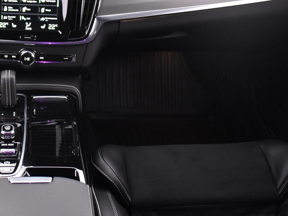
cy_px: 110
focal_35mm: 57
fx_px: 474
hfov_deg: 32.2
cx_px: 30
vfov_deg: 25.6
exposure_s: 1/20
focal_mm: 18
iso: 3200
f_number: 3.5
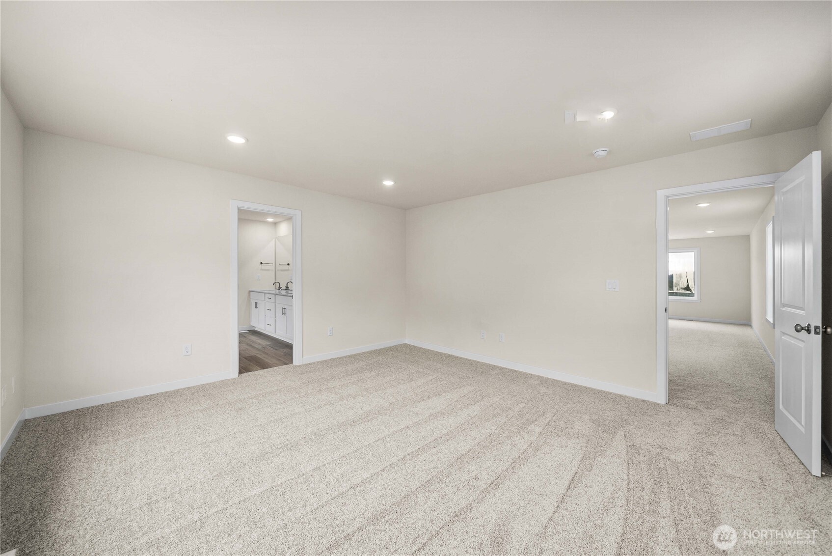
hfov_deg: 108.3
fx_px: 301
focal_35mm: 13
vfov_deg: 85.5
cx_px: 416
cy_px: 278
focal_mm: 13
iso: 80
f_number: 7.1
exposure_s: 1/80
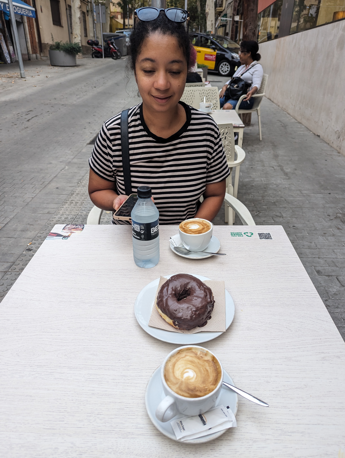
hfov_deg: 56.9
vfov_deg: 71.5
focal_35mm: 24
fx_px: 318
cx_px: 172
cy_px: 229
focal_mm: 6.81
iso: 75
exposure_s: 1/170
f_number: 1.85
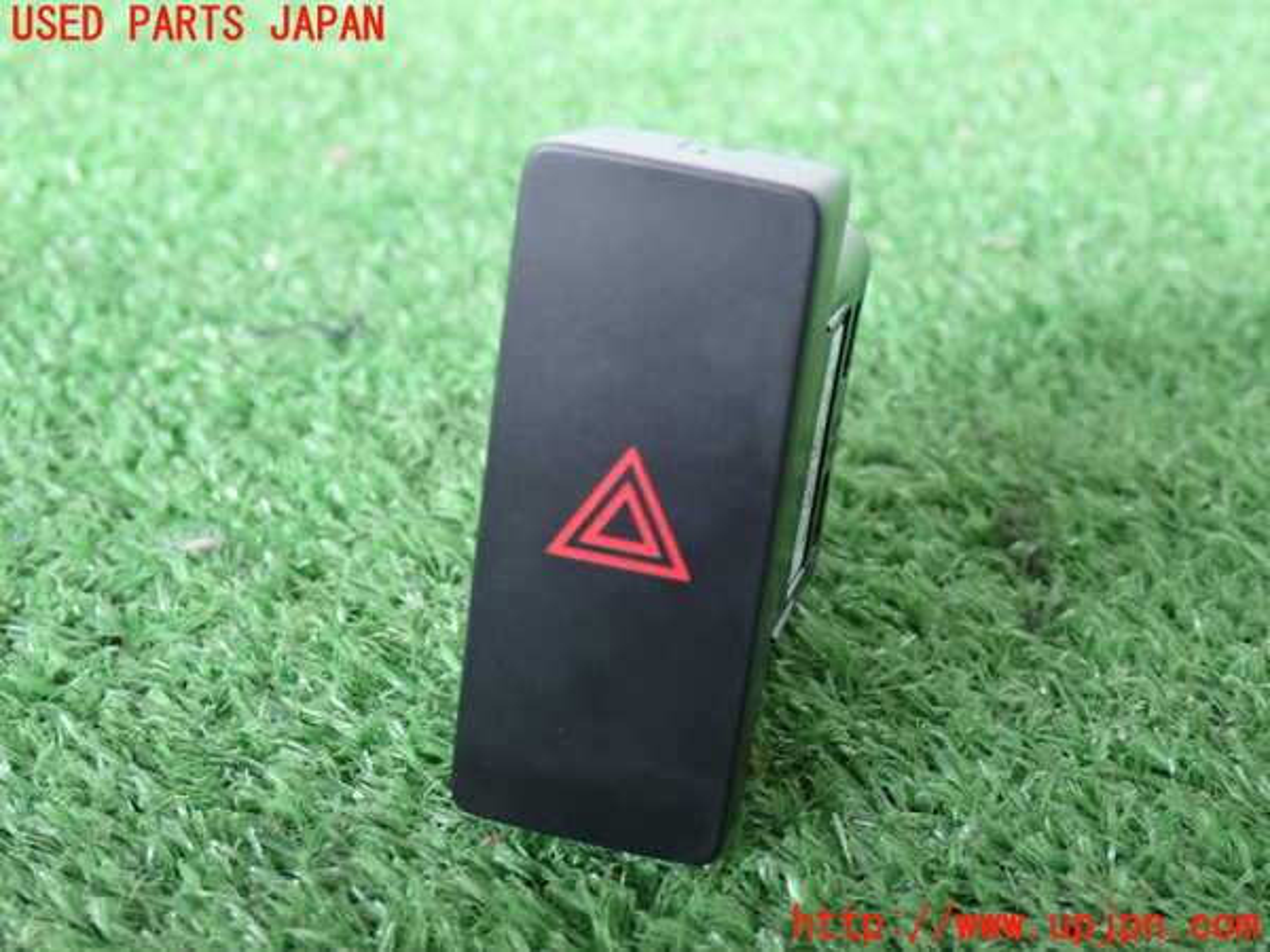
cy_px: 476
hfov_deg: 27.4
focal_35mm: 71
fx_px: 2605
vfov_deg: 20.7
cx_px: 635
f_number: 3.9
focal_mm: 12.73
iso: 800
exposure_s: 1/15
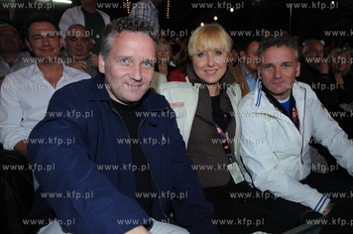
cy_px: 127
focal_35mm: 27
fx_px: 264
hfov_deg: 67.3
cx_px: 196
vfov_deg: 47.7
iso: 800
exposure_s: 1/60
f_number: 5.6
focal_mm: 24
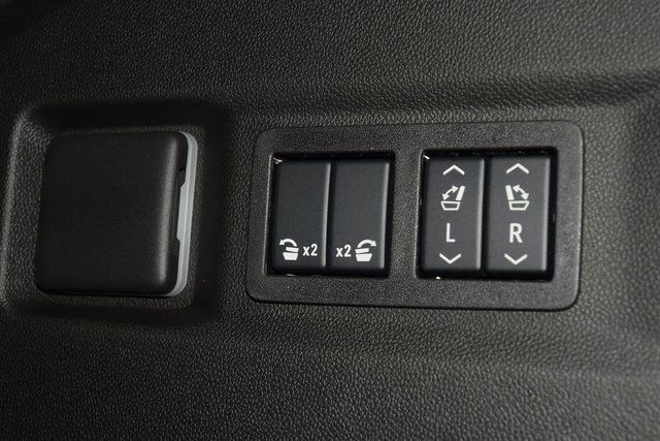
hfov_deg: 27.0
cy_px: 220
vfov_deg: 18.2
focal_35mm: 75
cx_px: 330
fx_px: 1375
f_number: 8
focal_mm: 50
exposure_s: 1/60
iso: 100
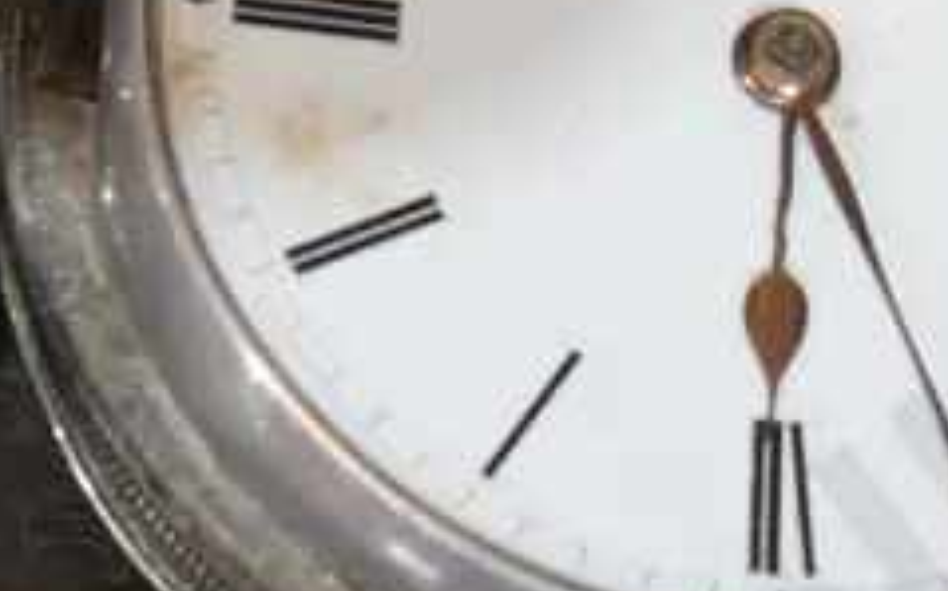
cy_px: 200
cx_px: 1444
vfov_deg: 7.2
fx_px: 4699
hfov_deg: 11.1
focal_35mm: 182
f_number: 4.5
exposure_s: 1/60
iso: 500
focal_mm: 20
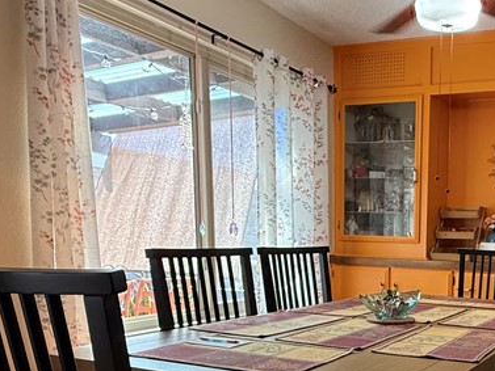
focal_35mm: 38
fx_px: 544
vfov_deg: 36.0
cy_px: 315
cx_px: 457
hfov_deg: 44.1
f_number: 2.2
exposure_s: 1/99
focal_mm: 2.22
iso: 320
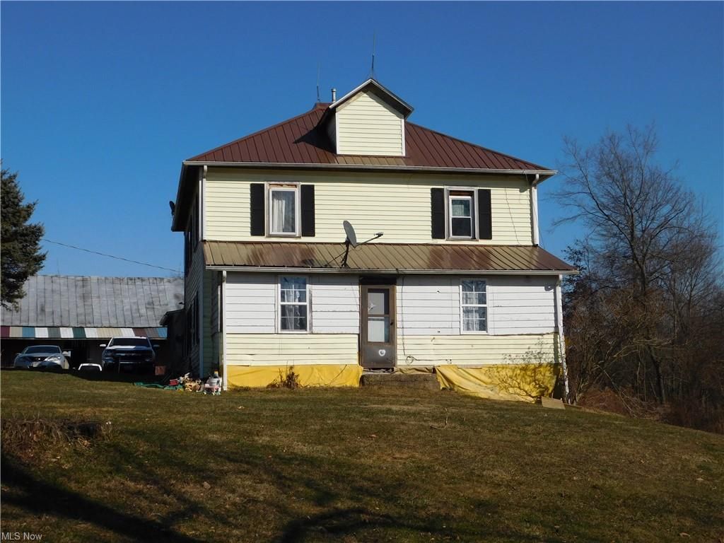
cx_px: 362
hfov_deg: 37.5
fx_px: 1067
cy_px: 272
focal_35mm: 51
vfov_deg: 28.6
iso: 125
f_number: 7.6
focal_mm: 9
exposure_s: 1/640
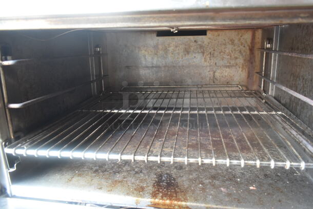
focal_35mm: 27
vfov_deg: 48.0
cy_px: 104
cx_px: 156
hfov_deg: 67.3
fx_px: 235
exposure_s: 1/60
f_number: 4.5
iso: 800
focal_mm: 18
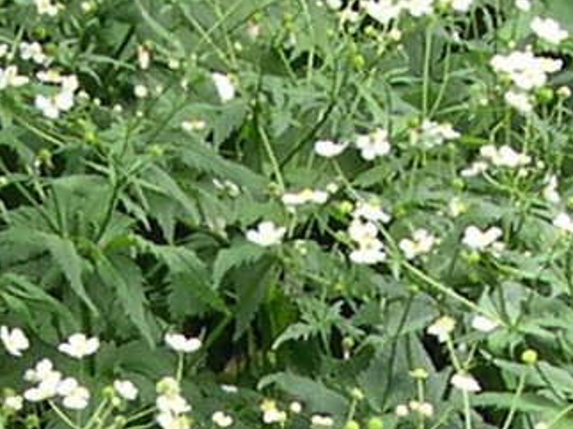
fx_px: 4087
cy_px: 786
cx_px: 89
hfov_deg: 8.0
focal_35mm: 247
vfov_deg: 5.9
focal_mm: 8
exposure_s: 1/109
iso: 100
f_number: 2.8
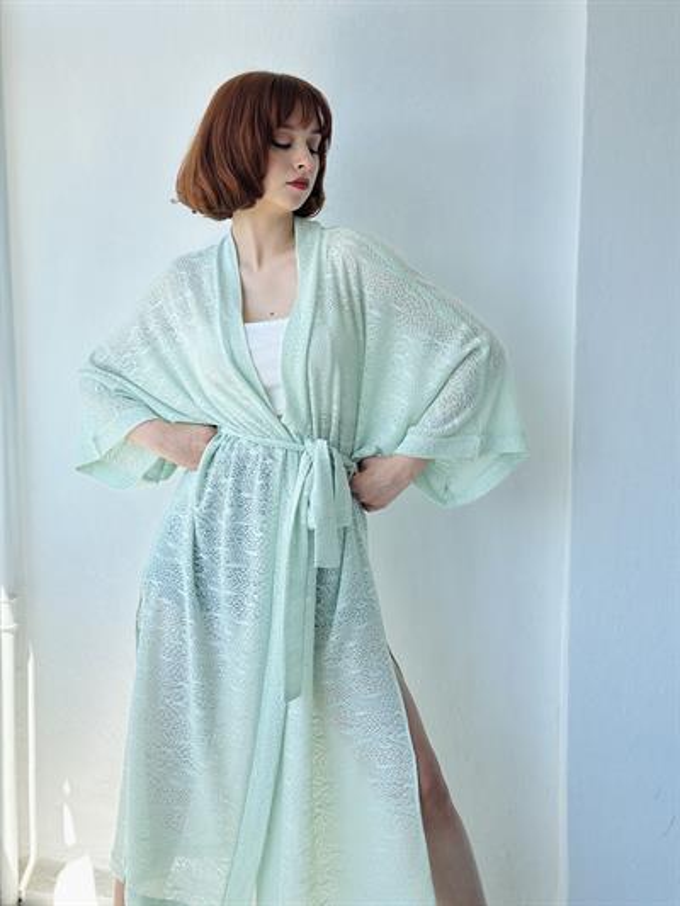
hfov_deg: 30.3
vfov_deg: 39.6
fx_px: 1257
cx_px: 340
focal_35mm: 48
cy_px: 453
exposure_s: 1/1085
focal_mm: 6.86
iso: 80
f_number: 1.78
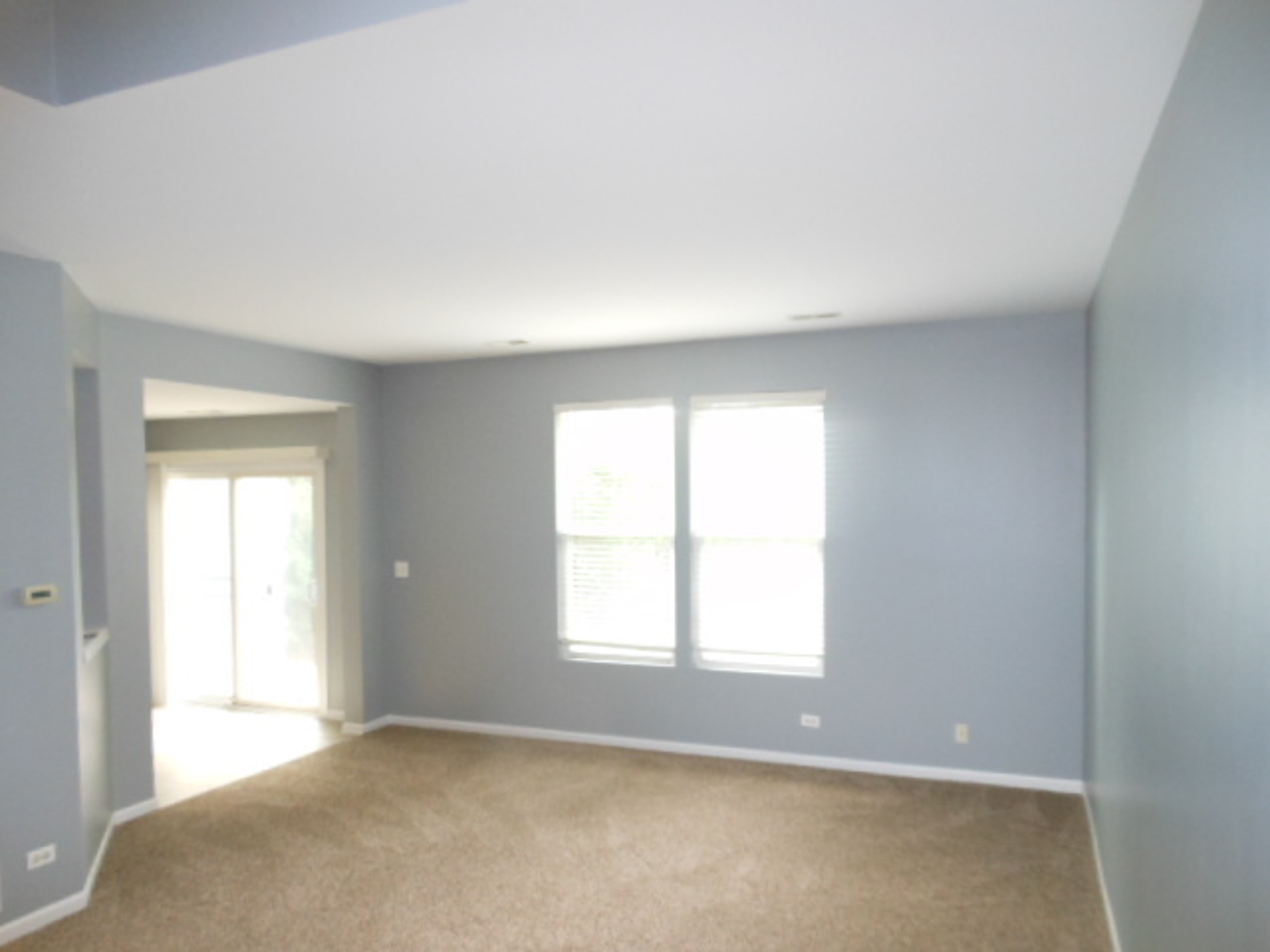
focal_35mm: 25
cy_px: 476
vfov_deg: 54.9
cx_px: 635
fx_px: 917
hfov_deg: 69.4
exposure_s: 1/30
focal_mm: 4.5
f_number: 3.2
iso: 320
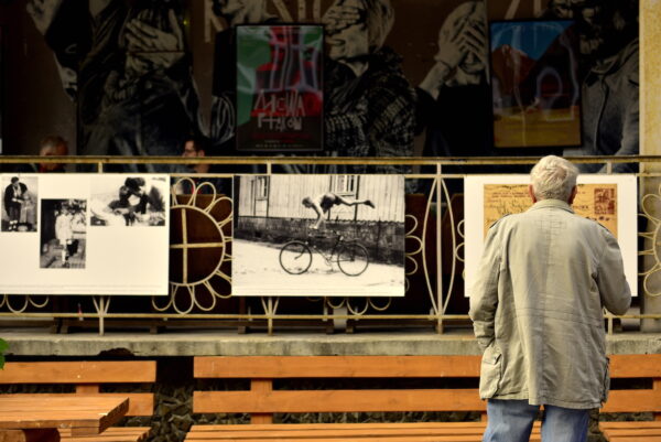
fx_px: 1139
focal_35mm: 62
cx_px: 330
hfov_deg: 32.4
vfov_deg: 21.9
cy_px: 221
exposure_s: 1/320
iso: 100
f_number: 2.8
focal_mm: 62
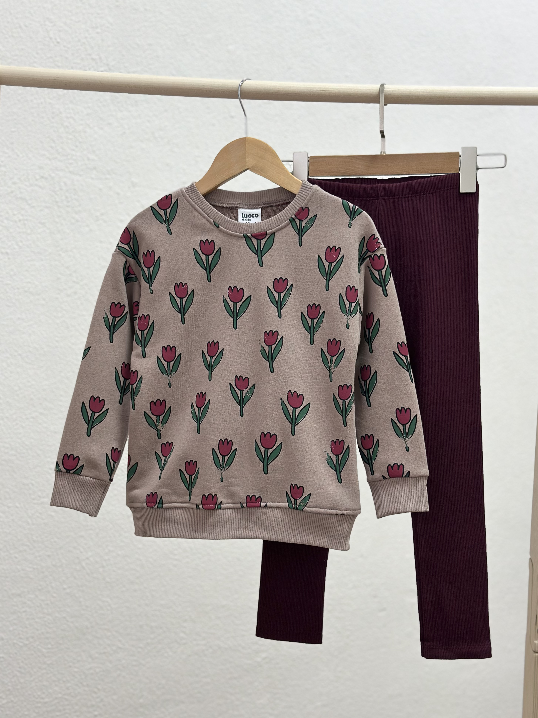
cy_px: 359
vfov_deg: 39.7
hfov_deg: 30.3
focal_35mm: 48
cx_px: 269
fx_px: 995
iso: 125
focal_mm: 6.86
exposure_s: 1/50
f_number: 1.78
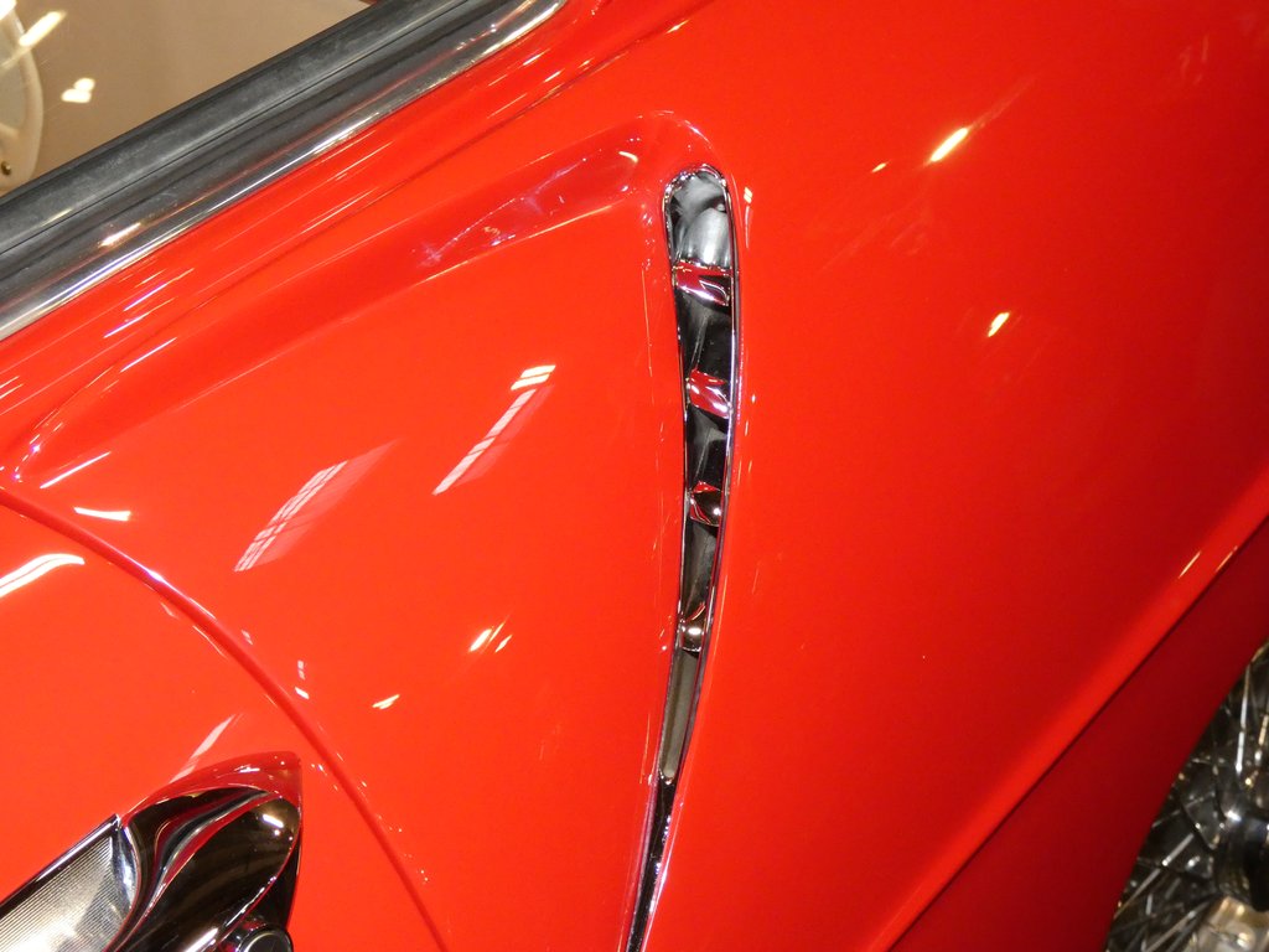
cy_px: 476
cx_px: 634
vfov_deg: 24.0
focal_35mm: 61
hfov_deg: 31.7
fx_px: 2236
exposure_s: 1/60
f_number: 4.1
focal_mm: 10.8
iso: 800
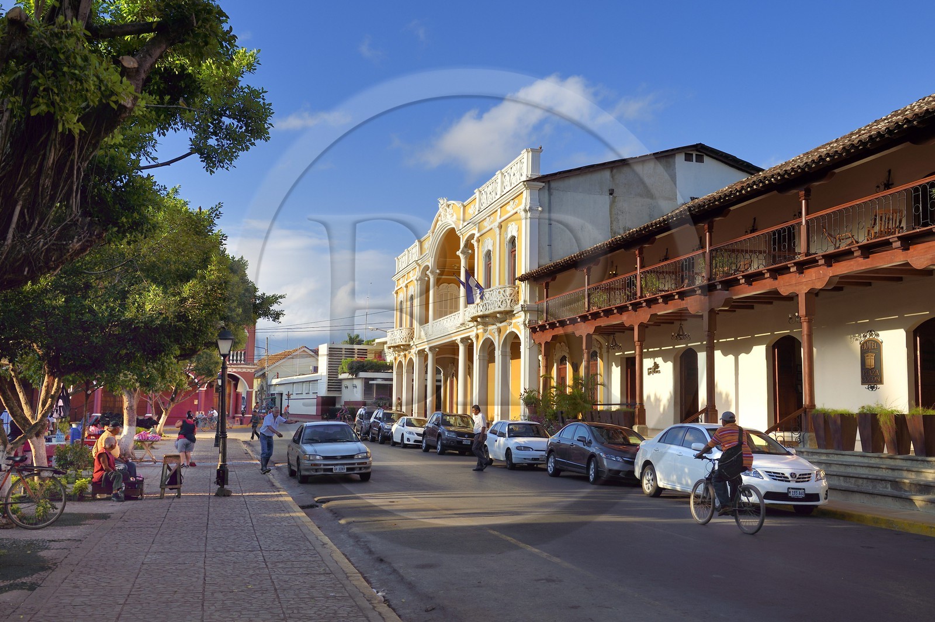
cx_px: 468
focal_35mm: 35
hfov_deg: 54.5
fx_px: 908
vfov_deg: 37.8
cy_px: 311
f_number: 10
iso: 200
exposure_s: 1/320
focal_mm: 35
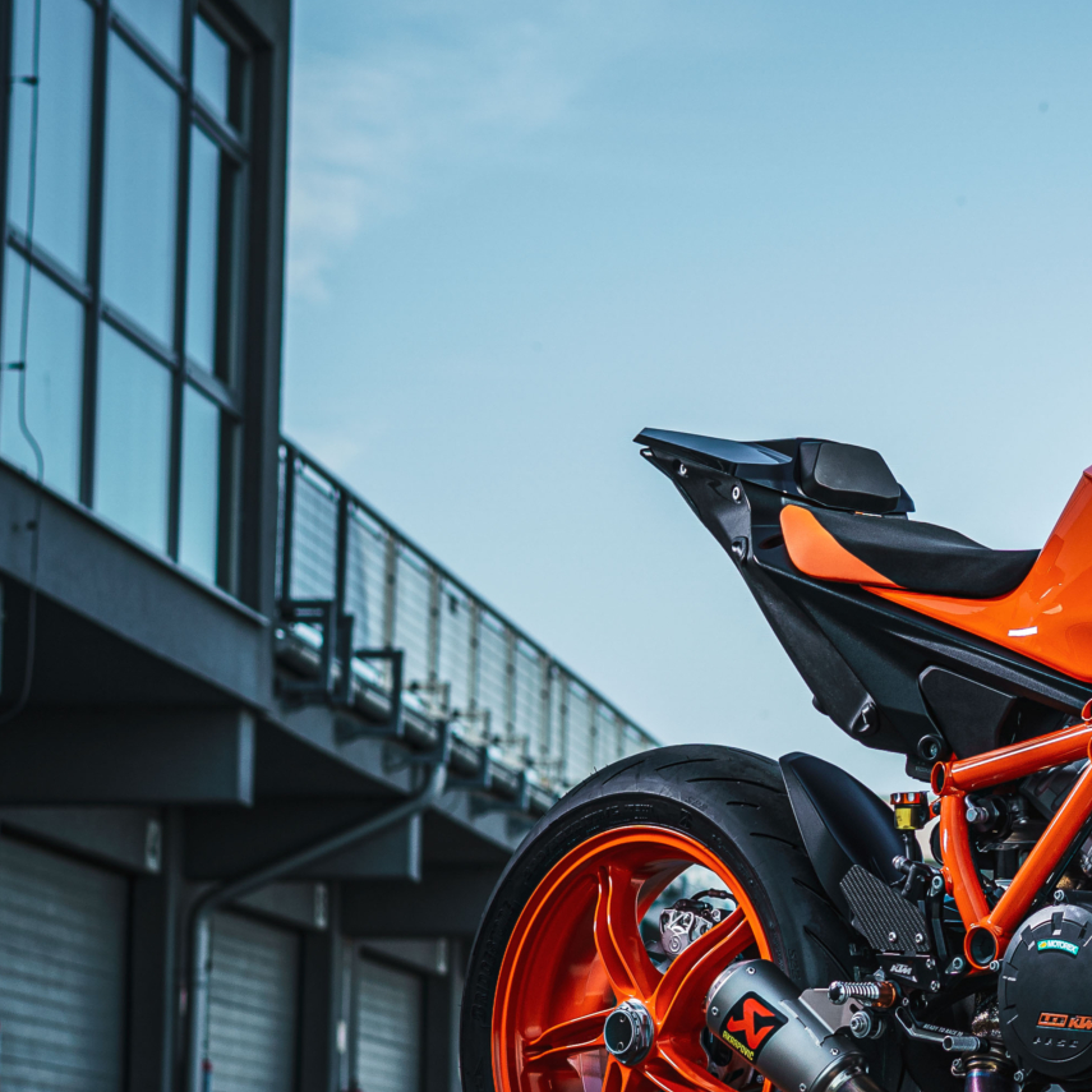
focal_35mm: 140
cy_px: 633
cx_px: 1184
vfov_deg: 12.5
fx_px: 4997
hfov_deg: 12.3
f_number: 4
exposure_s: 1/400
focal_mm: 55
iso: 50
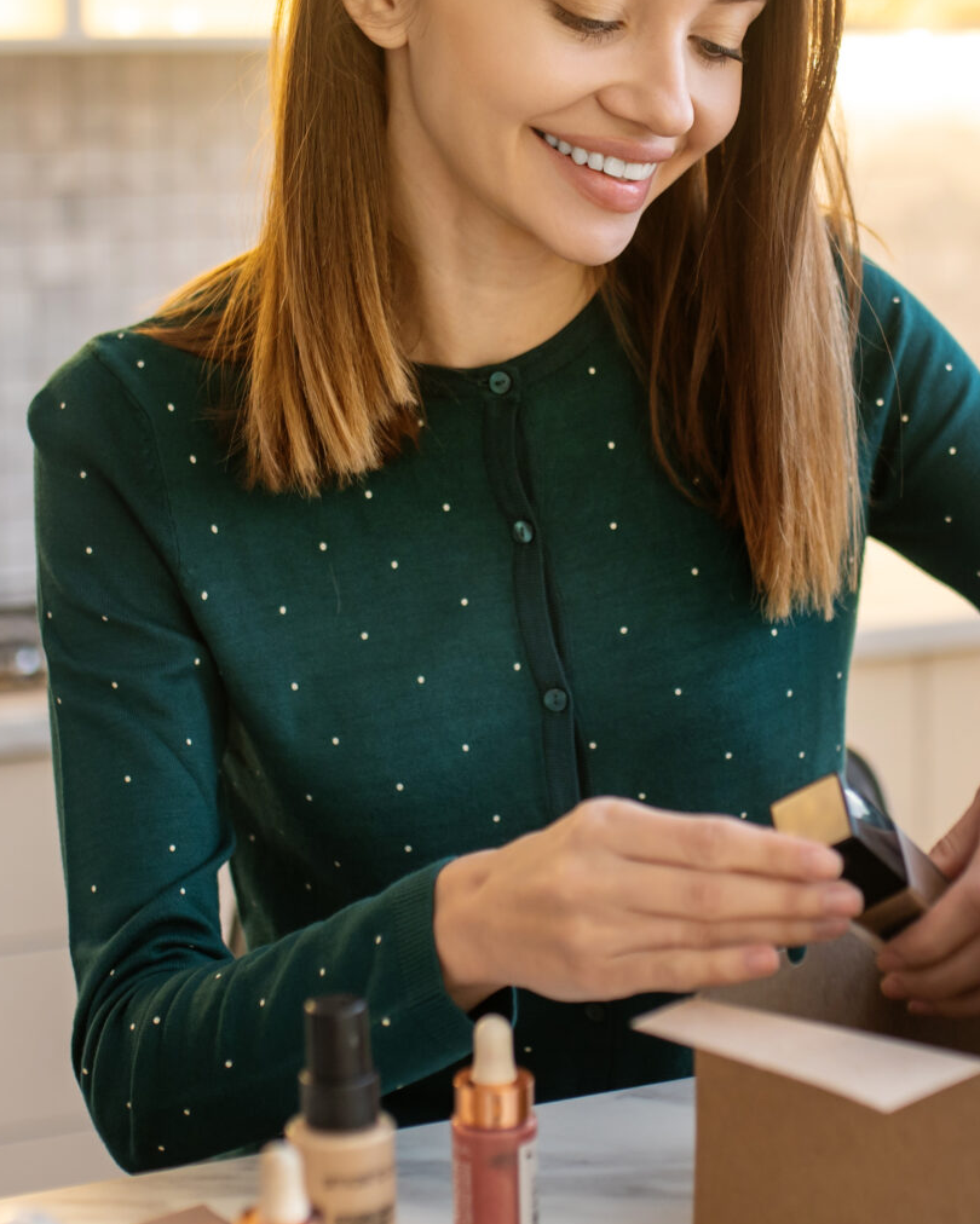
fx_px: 3008
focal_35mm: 83
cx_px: 565
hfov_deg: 18.5
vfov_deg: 22.9
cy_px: 414
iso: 320
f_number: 2.2
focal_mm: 35
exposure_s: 1/250
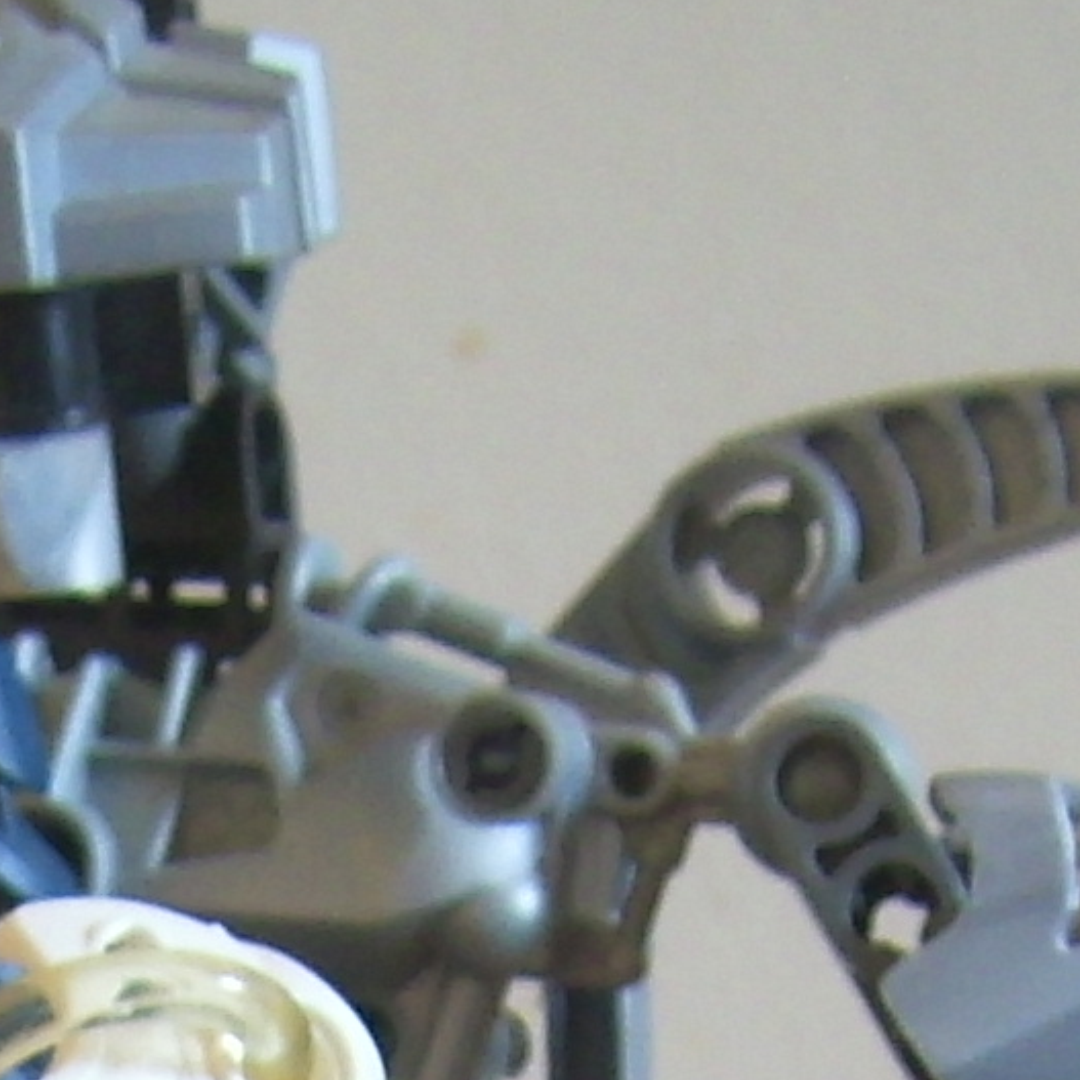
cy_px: 2088
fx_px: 5824
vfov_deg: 9.9
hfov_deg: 10.5
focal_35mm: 165
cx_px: 35
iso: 50
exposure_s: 1/6
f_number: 2.8
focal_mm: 5.99
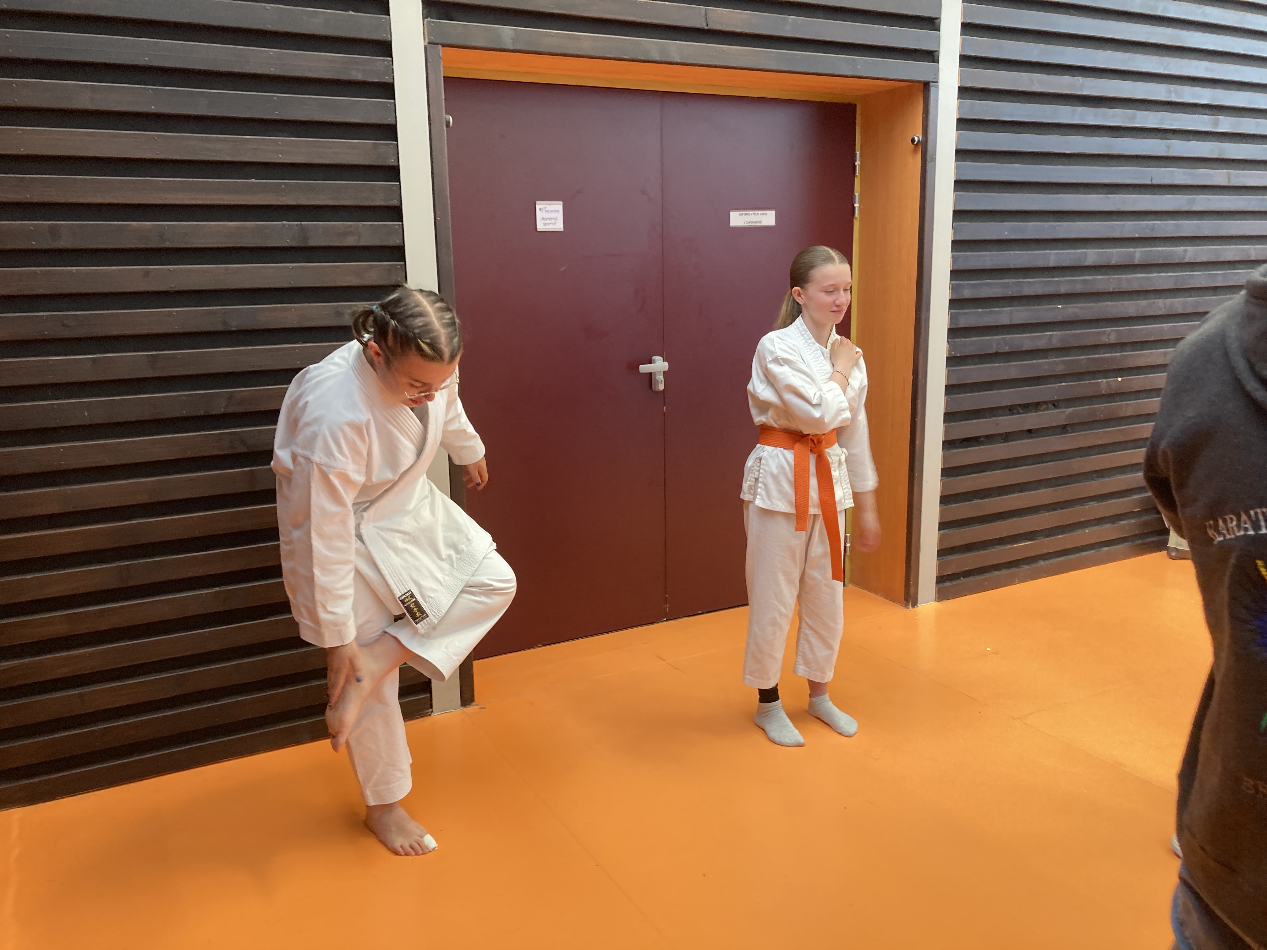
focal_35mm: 28
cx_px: 634
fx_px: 1025
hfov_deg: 63.4
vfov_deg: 49.7
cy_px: 475
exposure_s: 1/50
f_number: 1.8
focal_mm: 3.99
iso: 64
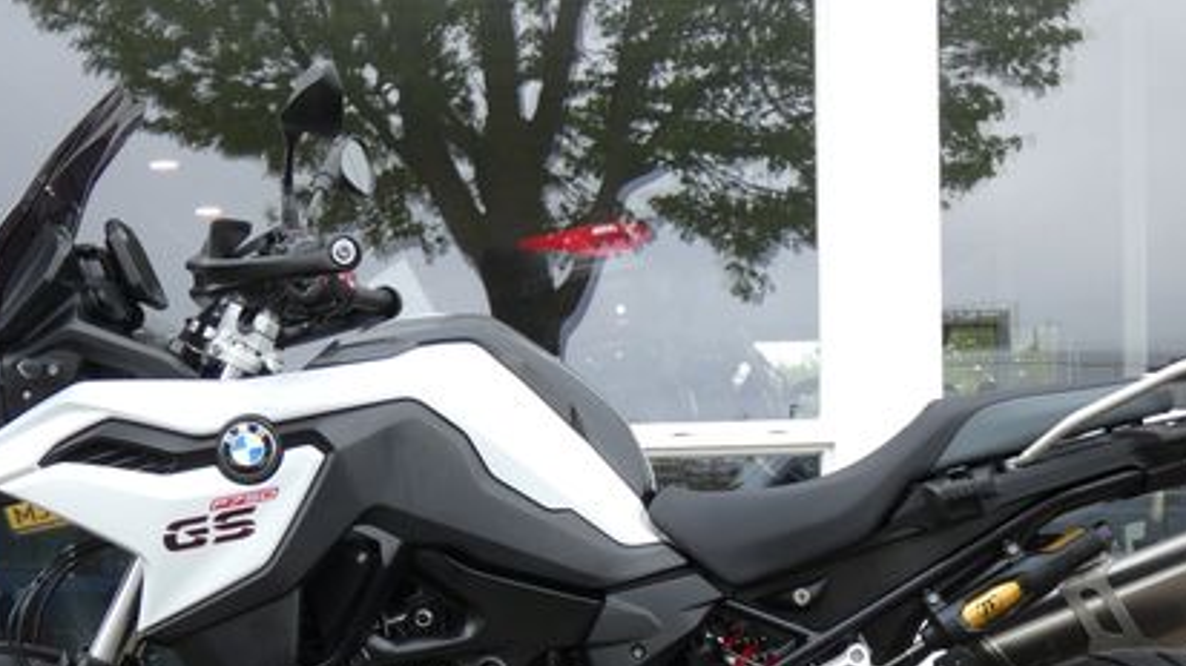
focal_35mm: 98
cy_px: 683
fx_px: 3081
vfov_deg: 12.2
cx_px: 560
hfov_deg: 21.8
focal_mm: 10.4
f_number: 4.1
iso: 100
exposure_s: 1/80
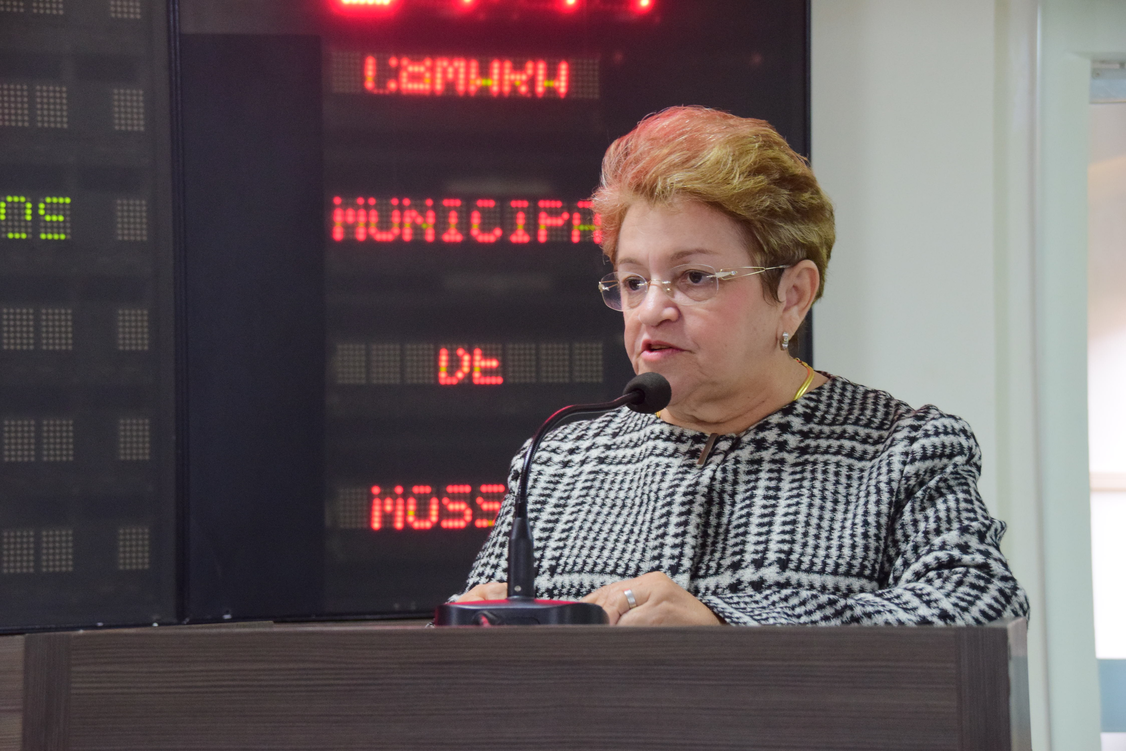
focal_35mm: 165
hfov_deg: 12.4
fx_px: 5162
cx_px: 563
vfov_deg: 8.3
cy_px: 376
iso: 1600
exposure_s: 1/80
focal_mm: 110
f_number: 5.3
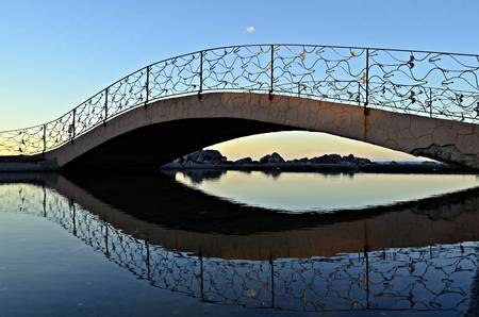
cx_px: 240
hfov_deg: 62.0
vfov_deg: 43.4
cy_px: 158
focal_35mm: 30
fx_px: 398
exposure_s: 1/200
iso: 200
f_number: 7.1
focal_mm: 20
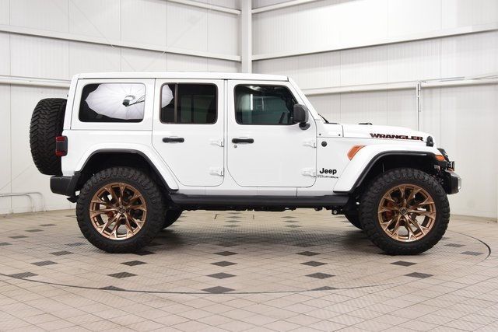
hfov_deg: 41.1
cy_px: 166
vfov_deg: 28.1
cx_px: 249
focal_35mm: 48
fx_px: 664
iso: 1600
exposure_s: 1/60
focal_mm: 32
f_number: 8
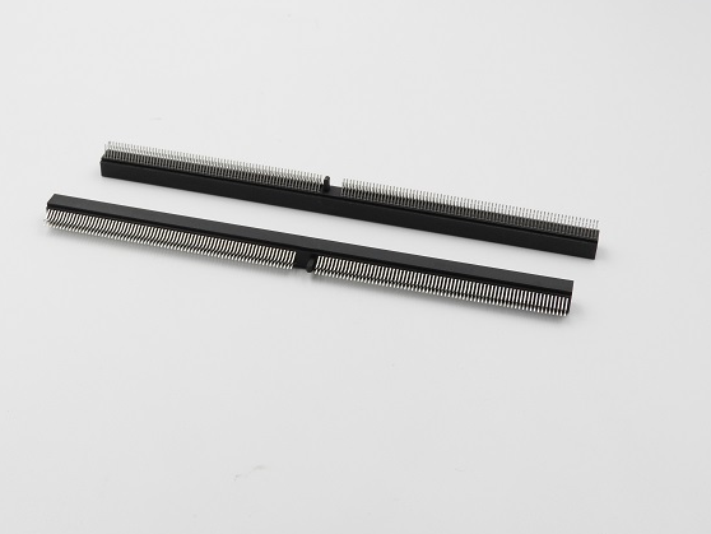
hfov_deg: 31.1
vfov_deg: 23.6
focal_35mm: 62
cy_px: 211
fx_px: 1274
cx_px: 305
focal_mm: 9
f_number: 5
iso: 100
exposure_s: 1/50
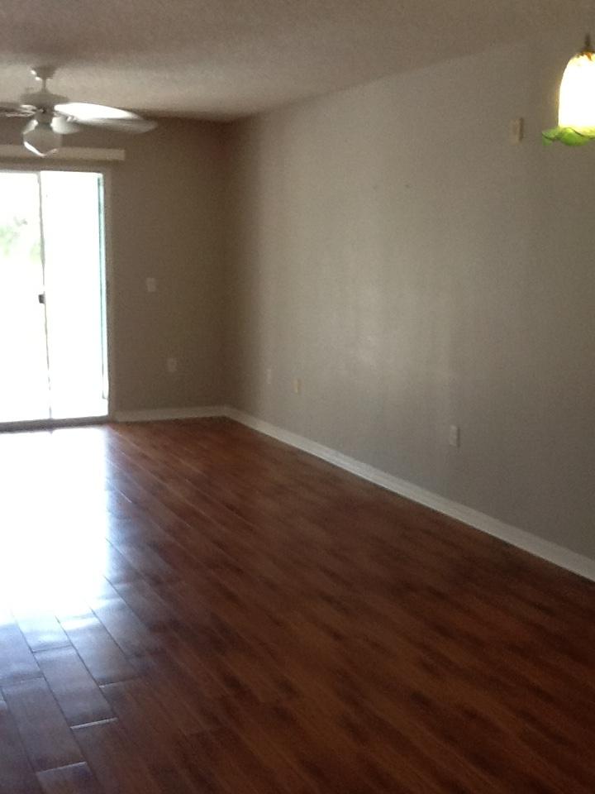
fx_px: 1008
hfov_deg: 32.9
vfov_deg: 42.9
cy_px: 397
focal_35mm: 44
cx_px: 298
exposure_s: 1/30
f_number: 2.4
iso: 64
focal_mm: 2.03
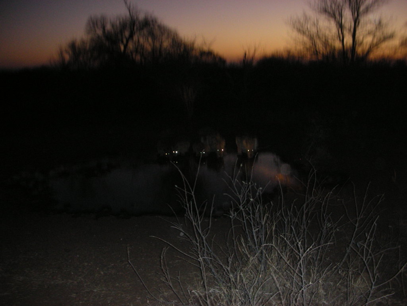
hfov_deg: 52.6
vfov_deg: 40.7
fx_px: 412
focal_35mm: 35
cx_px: 204
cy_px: 153
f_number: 3
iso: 200
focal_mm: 5.8
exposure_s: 1/60.1
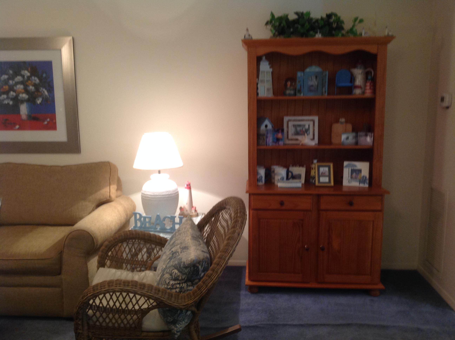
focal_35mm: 35
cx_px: 228
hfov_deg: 52.7
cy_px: 170
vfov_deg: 40.6
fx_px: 459
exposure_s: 1/15
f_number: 2.4
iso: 100
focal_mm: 4.28
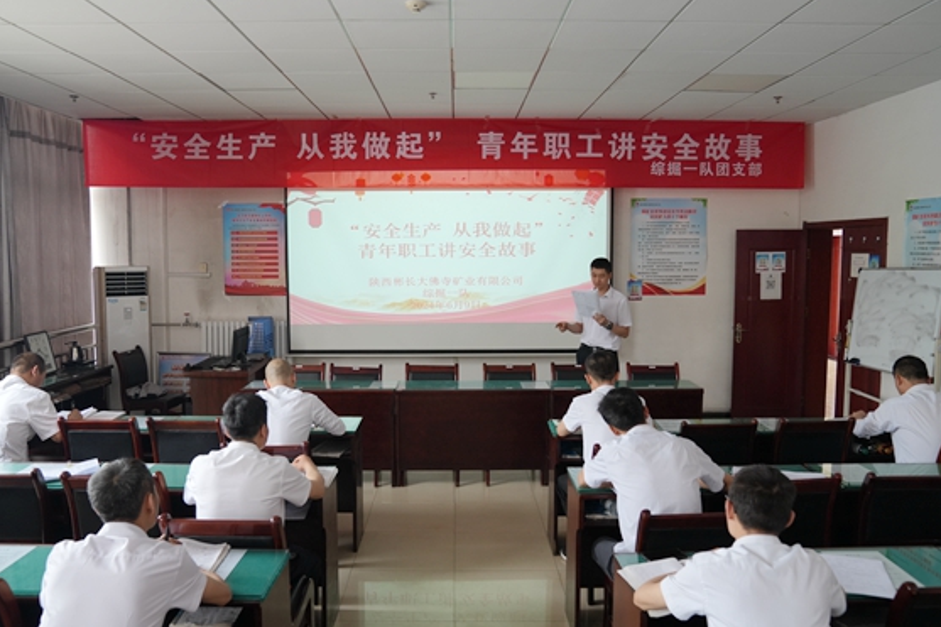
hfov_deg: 65.5
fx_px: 732
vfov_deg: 46.4
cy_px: 323
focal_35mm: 28
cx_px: 460
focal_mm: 26
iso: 1000
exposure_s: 1/160
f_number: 4
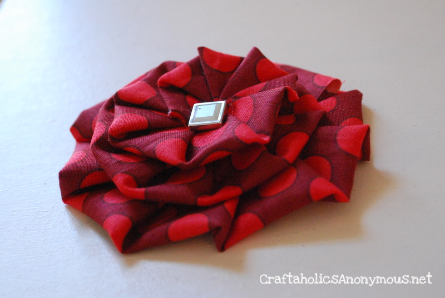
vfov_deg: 25.1
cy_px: 149
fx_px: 668
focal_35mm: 54
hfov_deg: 36.8
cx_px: 222
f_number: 5.3
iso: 1400
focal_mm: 36
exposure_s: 1/30
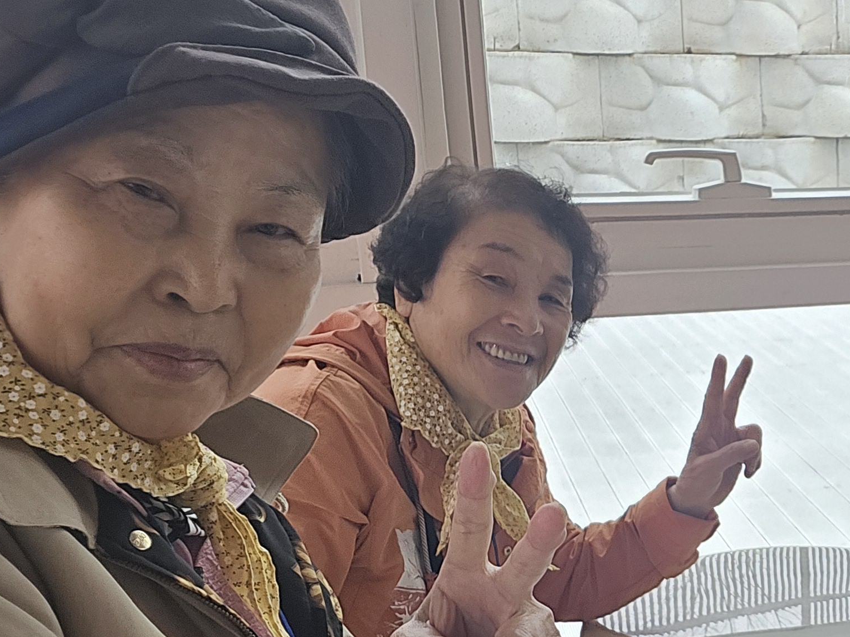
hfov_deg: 31.8
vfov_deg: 26.1
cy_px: 503
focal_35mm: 55
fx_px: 1350
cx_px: 885
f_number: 2.2
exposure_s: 1/120
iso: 64
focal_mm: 2.9
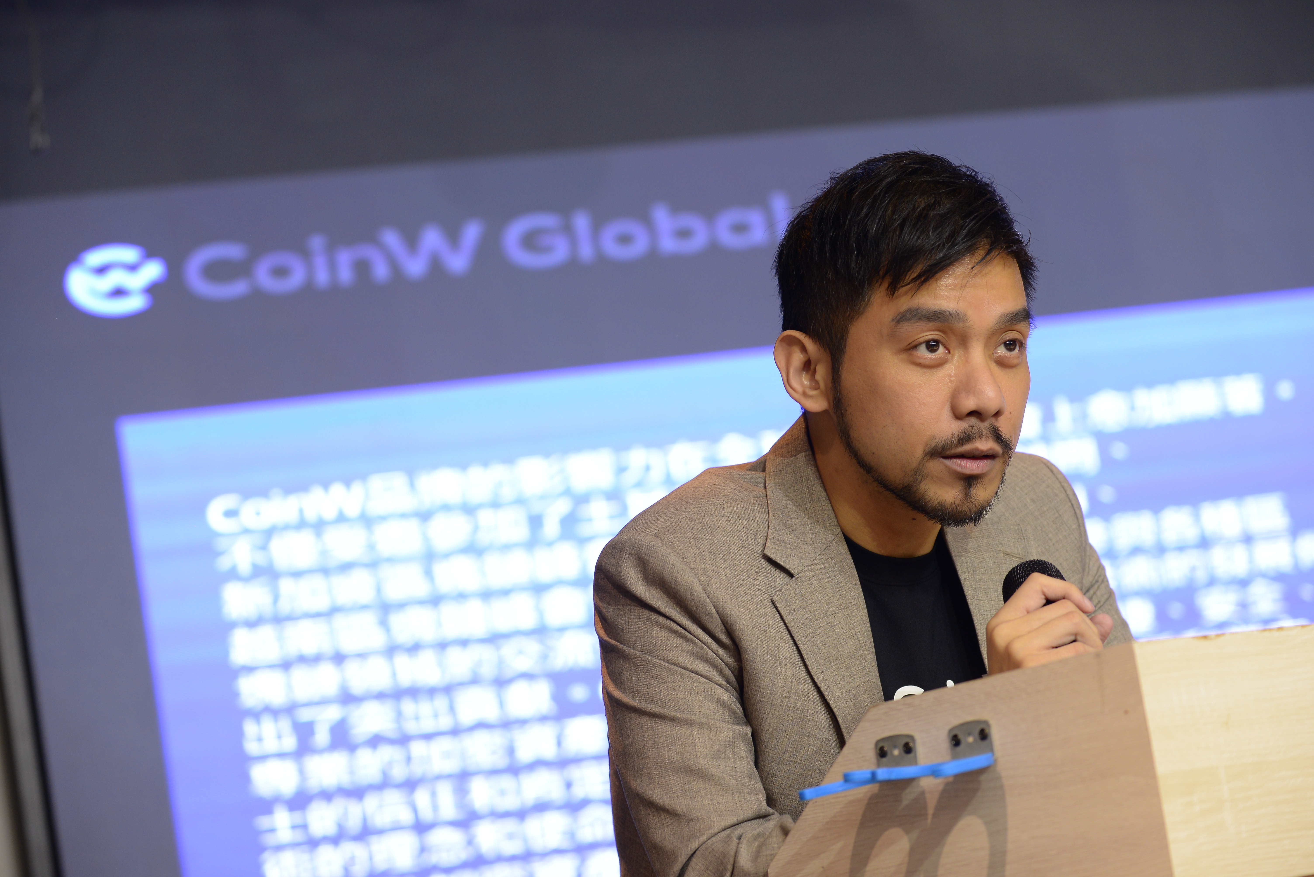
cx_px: 657
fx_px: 3578
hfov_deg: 20.8
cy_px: 438
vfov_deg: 14.0
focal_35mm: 98
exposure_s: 1/80
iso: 800
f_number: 4
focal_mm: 98
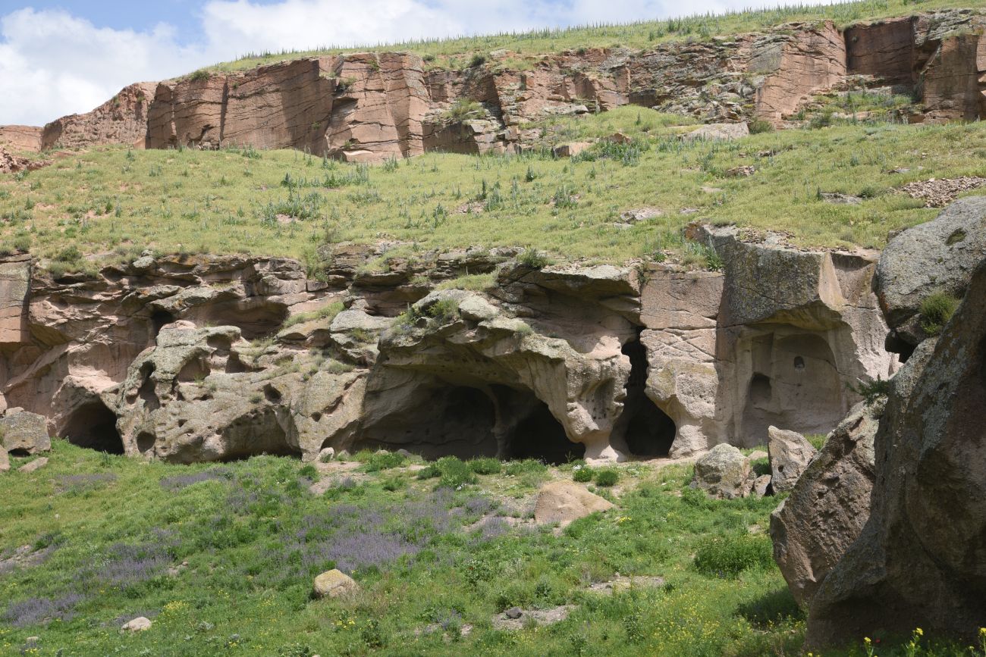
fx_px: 1369
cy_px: 328
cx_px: 493
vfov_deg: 27.0
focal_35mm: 50
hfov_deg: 39.6
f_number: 9
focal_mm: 50
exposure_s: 1/160
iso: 100
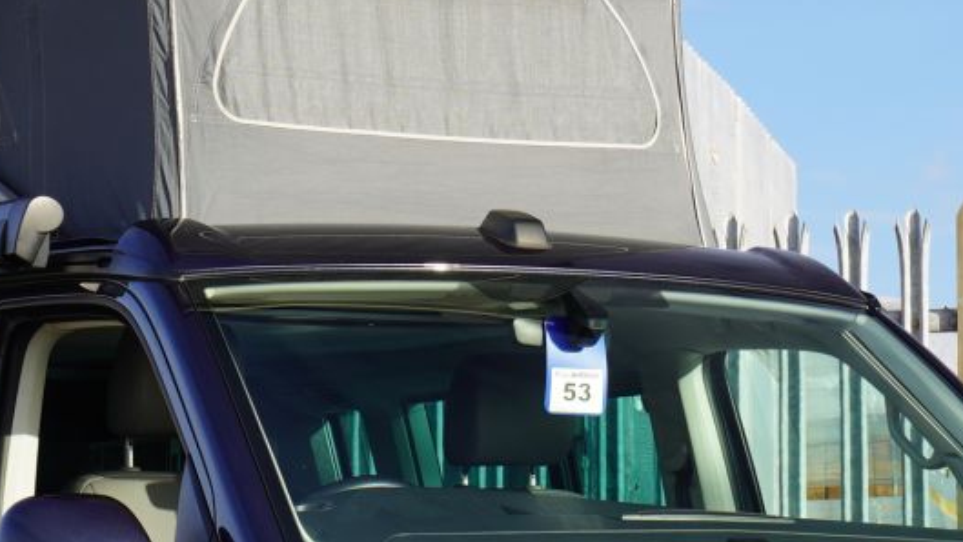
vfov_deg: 5.7
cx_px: 439
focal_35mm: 214
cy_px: 580
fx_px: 5456
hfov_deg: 10.1
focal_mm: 45
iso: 100
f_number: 6.7
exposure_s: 1/90
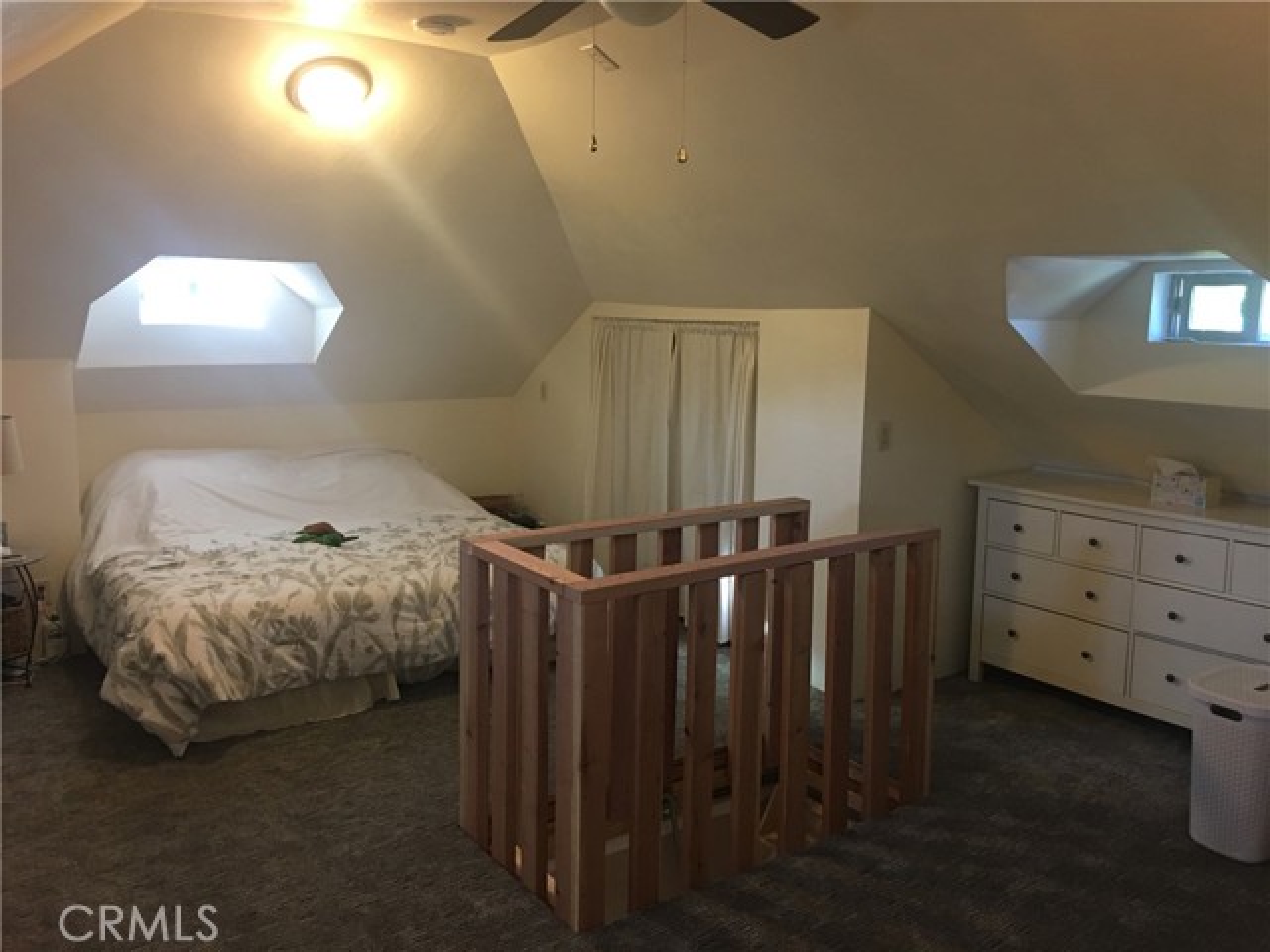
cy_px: 476
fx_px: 1064
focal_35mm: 29
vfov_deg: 48.2
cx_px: 635
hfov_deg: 61.7
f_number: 2.2
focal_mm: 4.15
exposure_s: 1/15
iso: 64
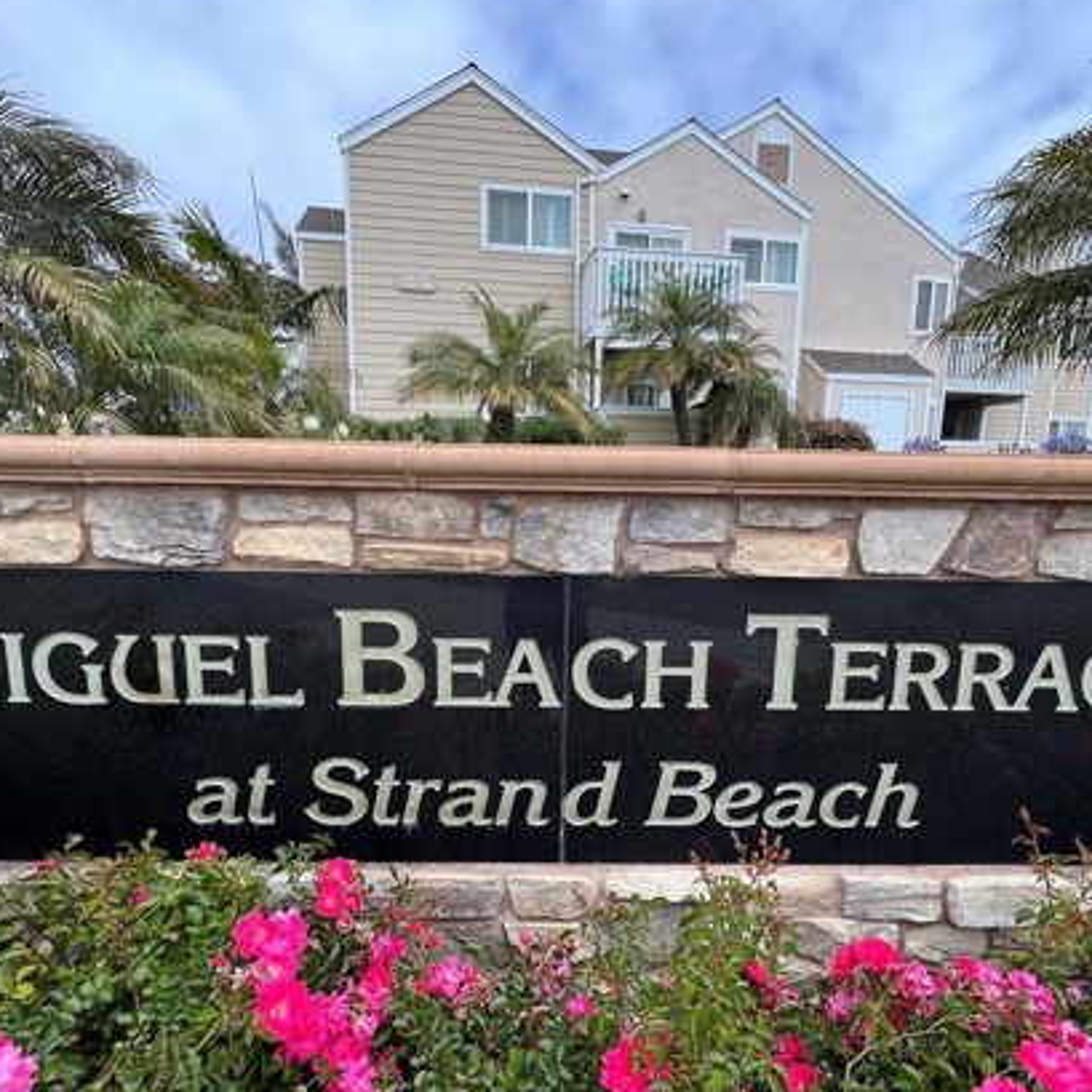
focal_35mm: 18
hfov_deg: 80.7
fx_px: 642
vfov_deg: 80.5
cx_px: 542
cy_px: 603
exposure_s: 1/779
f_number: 1.8
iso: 32
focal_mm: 1.57
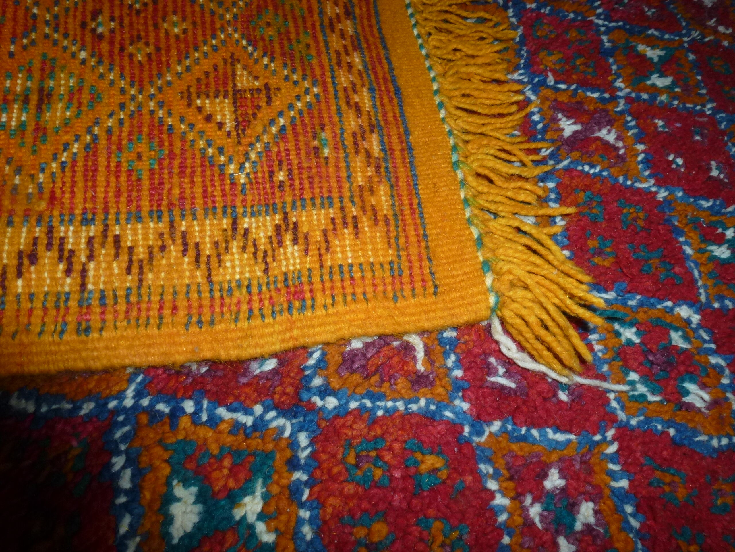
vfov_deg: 56.8
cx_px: 368
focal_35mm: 24
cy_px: 276
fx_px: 510
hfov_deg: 71.6
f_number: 6.3
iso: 200
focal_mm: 4.3
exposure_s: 1/60
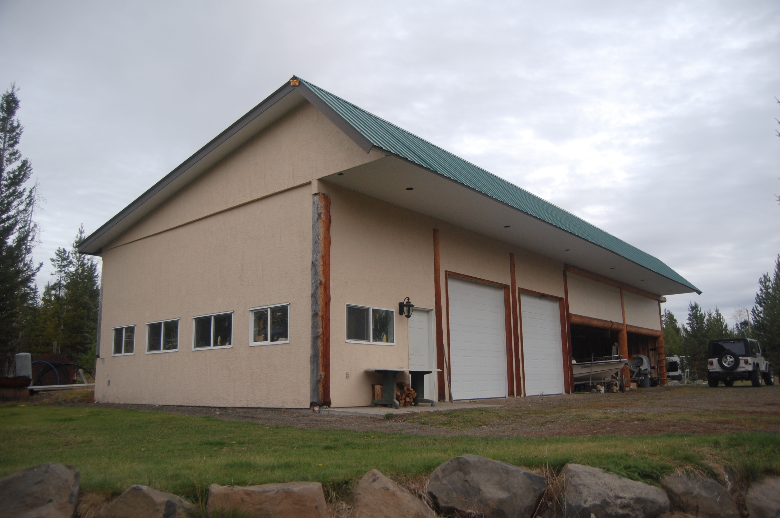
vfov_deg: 47.8
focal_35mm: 27
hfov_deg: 67.4
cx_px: 390
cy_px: 259
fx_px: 584
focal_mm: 18
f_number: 3.5
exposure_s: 1/320
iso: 400
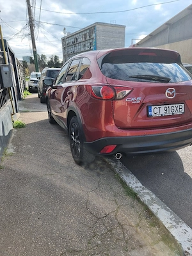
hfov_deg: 56.8
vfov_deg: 71.6
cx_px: 96
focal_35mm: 24
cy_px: 128
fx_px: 177
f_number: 1.8
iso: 50
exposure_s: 1/625
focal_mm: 6.7
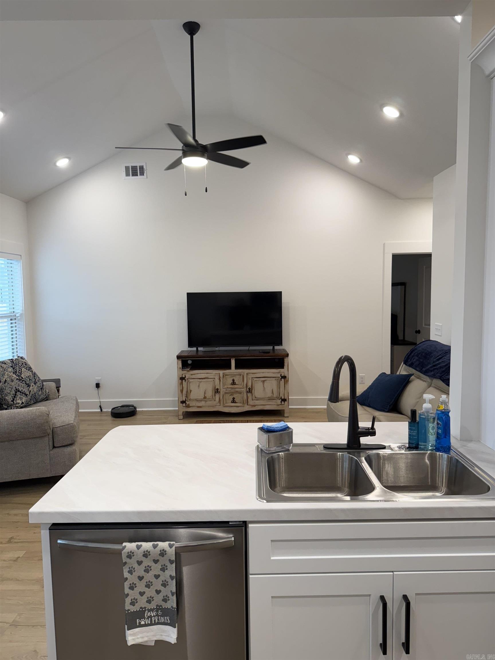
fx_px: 458
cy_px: 330
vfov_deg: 71.6
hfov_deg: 56.8
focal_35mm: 24
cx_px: 248
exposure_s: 1/120
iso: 125
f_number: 1.78
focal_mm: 6.76
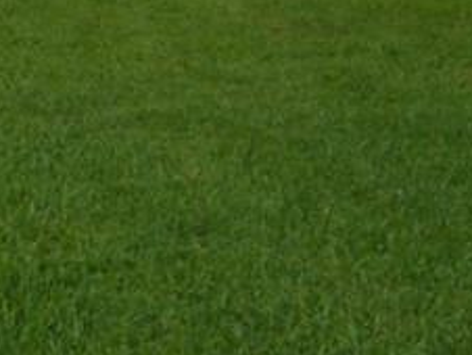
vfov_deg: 7.2
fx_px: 2716
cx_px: -84
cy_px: -376
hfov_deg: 9.8
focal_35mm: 199
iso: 80
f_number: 4.7
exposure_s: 1/30
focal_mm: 7.9
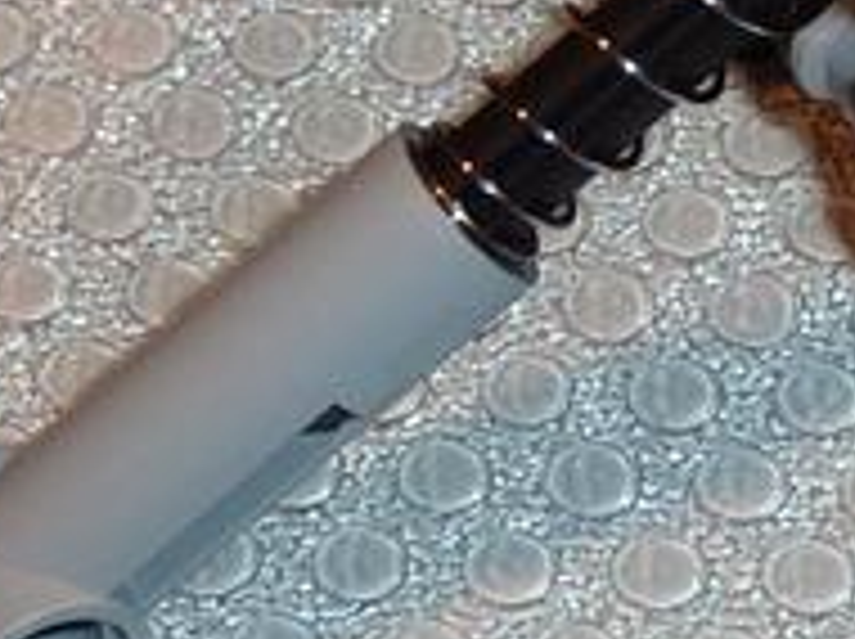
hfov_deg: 7.6
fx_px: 6389
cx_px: 1156
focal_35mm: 259
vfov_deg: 5.7
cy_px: -58
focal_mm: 7.9
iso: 100
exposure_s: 1/30
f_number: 4
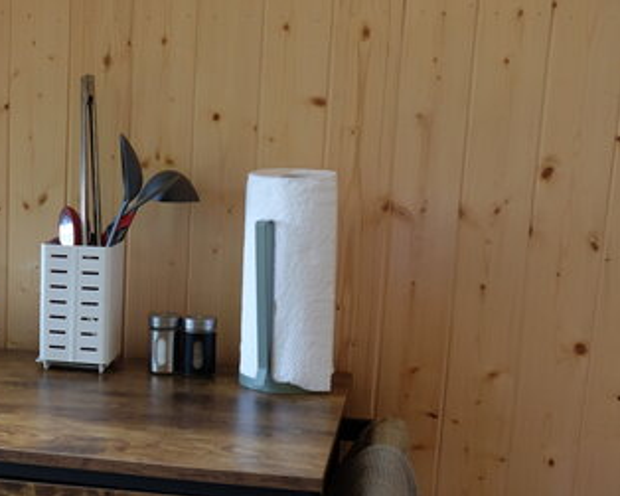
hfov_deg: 27.8
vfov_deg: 23.3
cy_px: 369
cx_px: 36
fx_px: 1192
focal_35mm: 65
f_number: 4
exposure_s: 1/60
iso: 500
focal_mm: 22.4
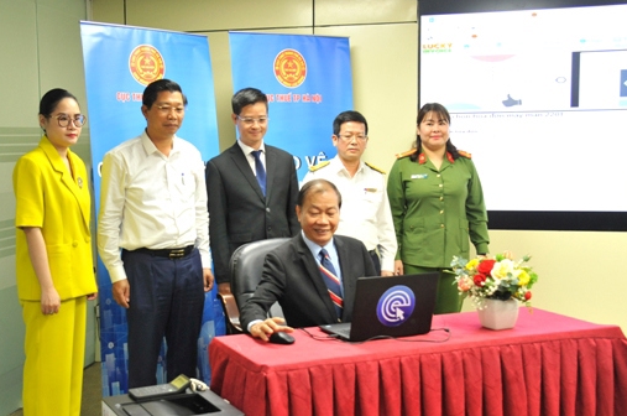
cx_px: 266
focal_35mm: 48
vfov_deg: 28.0
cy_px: 199
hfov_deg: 41.1
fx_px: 834
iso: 2200
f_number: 4
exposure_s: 1/125
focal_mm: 38
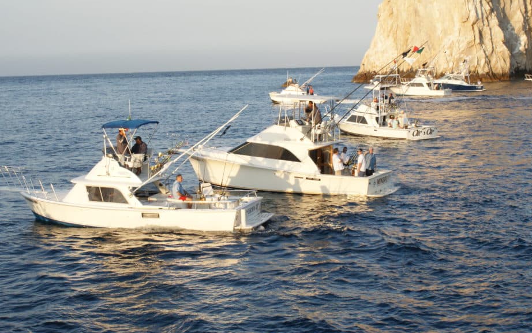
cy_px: 151
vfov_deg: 19.1
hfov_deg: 30.2
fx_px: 986
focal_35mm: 68
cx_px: 268
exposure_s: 1/160
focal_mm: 40
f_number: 16
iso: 400
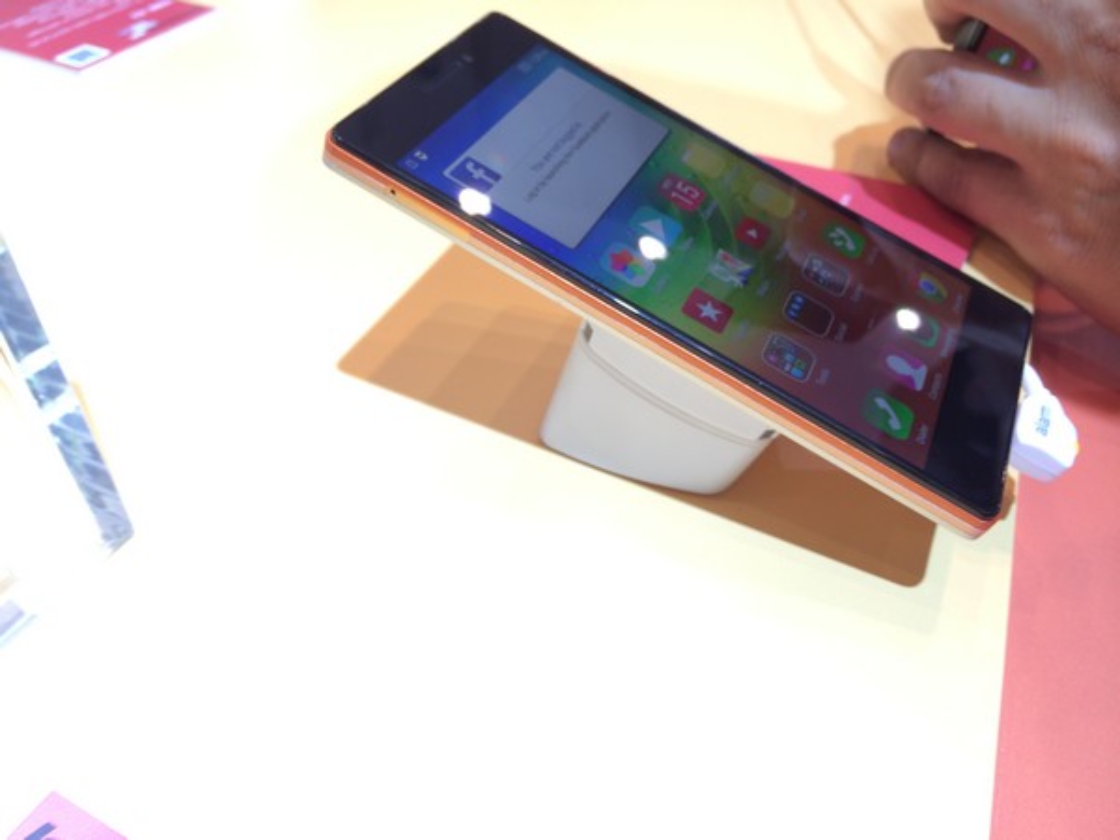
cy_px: 420
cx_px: 560
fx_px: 971
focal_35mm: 30
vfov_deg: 46.8
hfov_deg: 60.0
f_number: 2.2
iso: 32
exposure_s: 1/33
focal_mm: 4.12
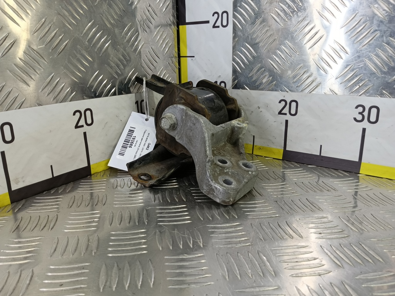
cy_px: 148
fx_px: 262
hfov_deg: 73.9
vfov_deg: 58.9
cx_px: 198
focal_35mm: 23
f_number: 1.6
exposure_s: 1/50
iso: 128
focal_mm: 4.11
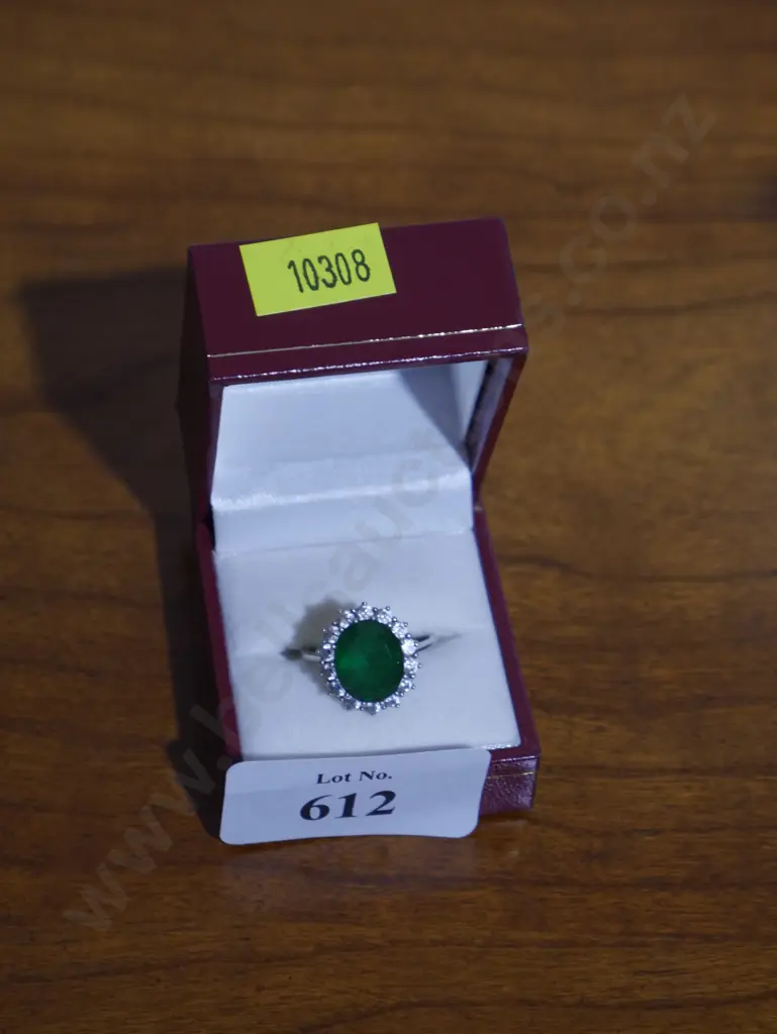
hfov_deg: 17.6
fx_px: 2512
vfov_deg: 23.3
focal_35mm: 84
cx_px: 388
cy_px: 517
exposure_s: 1/100
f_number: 5.6
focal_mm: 42
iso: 1000
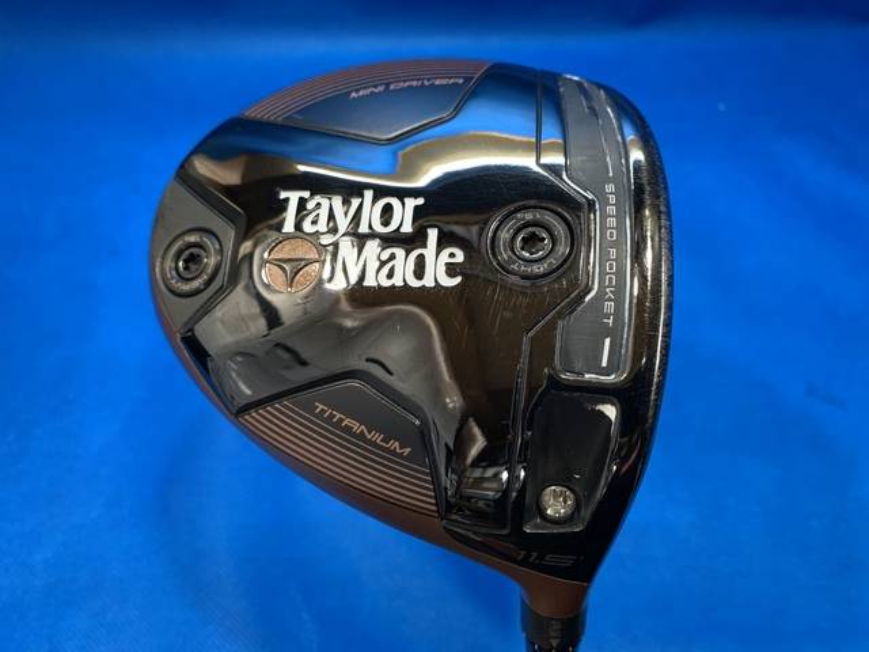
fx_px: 653
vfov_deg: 53.1
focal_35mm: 26
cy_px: 326
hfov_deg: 67.3
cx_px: 434
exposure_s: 1/60
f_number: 1.8
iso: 160
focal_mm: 4.25
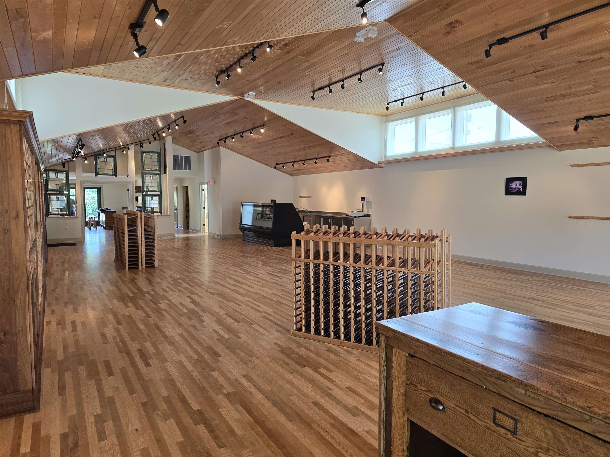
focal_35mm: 23
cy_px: 228
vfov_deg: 58.9
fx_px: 405
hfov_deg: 73.9
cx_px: 305
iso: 125
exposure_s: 1/120
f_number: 1.7
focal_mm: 6.3
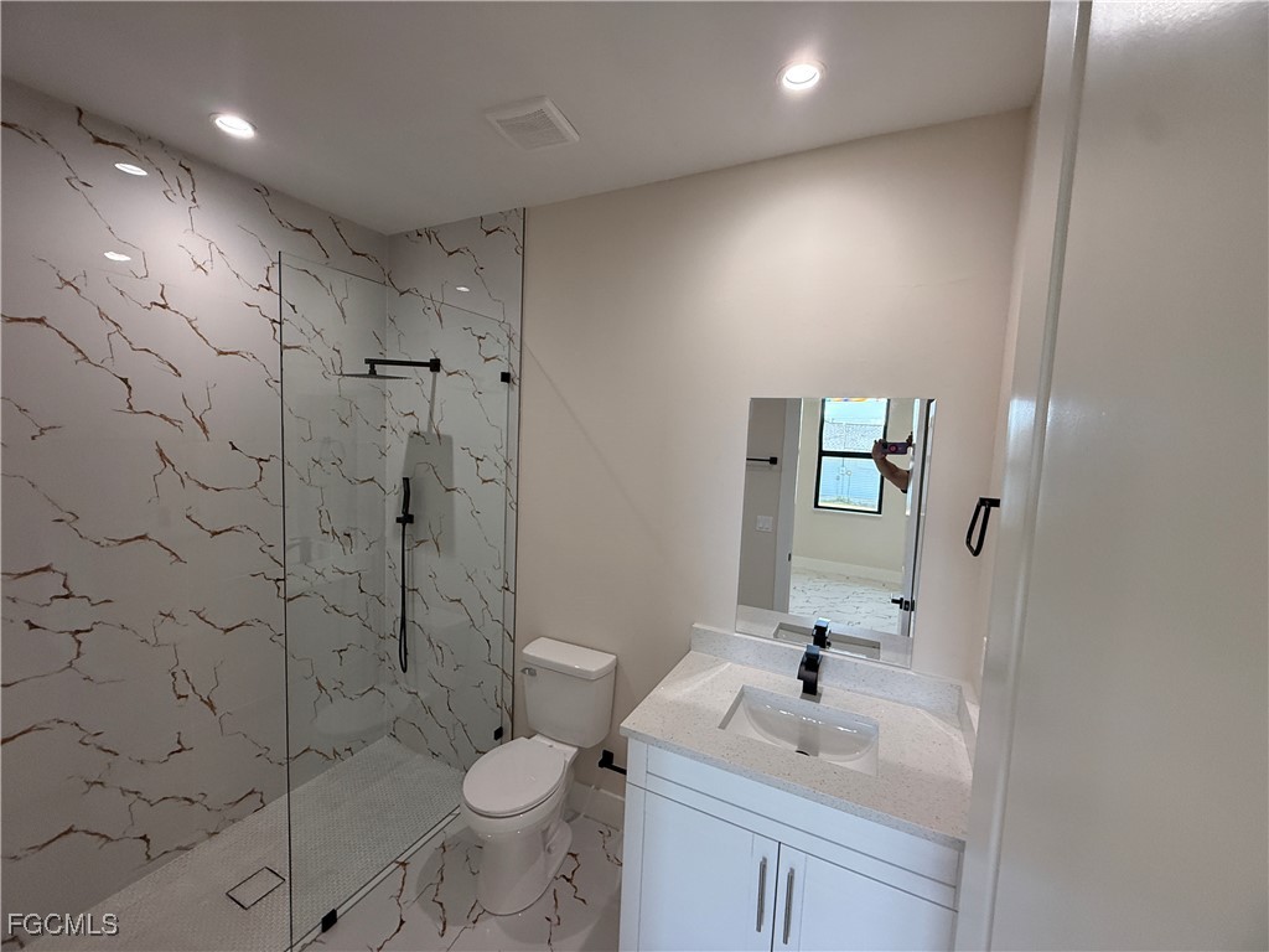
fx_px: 513
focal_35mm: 14
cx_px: 634
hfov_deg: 102.1
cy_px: 476
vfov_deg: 85.7
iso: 200
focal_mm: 2.22
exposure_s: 1/120
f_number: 2.2
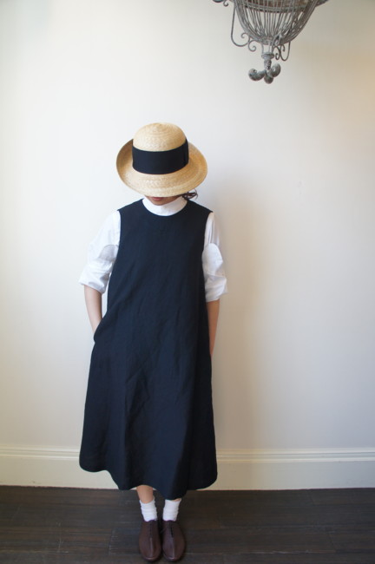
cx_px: 188
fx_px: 423
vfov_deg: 67.4
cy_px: 282
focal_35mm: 27
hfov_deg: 47.8
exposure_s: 1/160
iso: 500
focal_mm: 18
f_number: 4
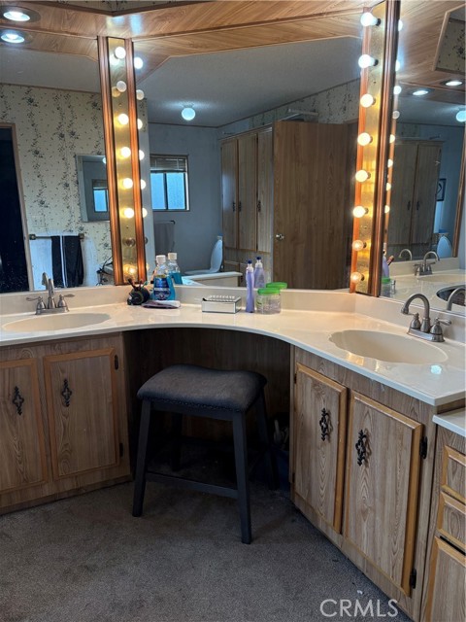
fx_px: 467
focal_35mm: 26
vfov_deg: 67.3
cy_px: 311
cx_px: 233
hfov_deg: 53.1
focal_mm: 5.96
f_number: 1.6
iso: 125
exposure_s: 1/215
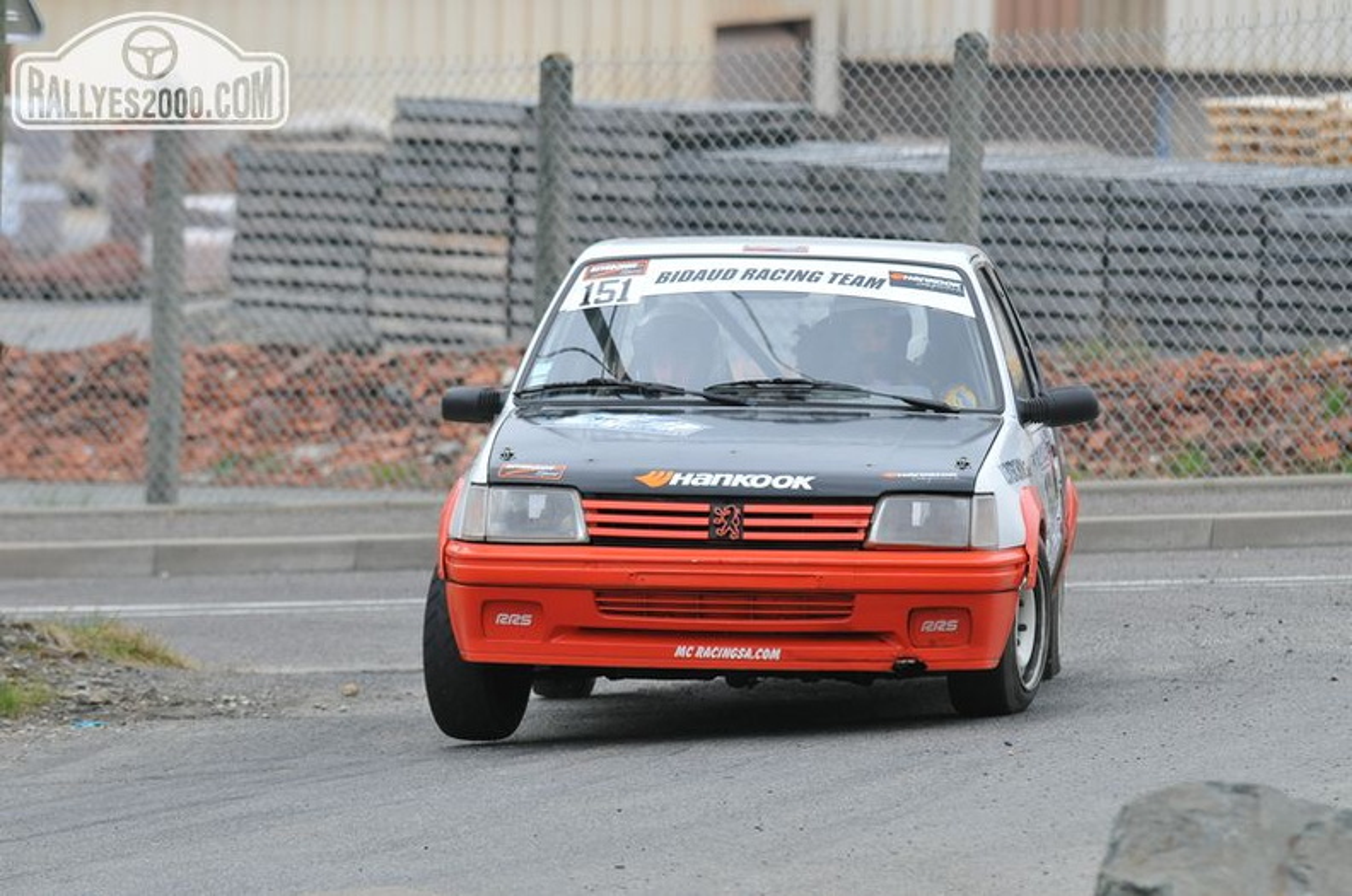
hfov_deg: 6.6
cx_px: 676
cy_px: 448
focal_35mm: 315
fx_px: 11808
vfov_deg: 4.3
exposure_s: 1/800
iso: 800
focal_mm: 210
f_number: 6.3
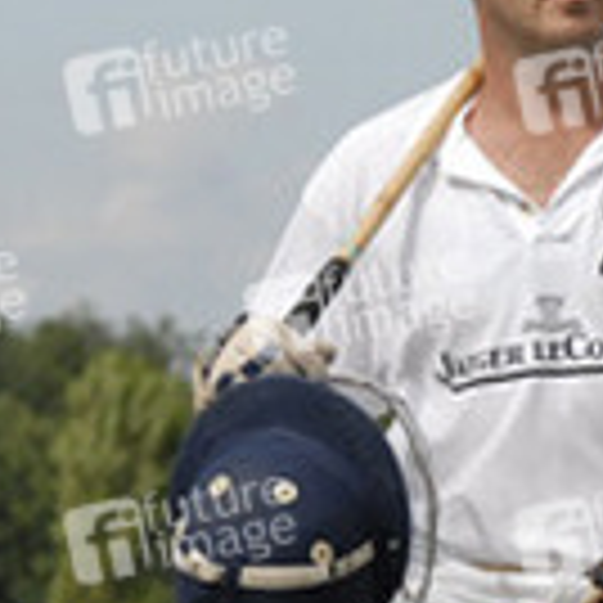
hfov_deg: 4.1
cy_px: 194
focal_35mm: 428
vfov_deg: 4.1
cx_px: 234
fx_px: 8435
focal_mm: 100
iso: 800
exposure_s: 1/2500
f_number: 8
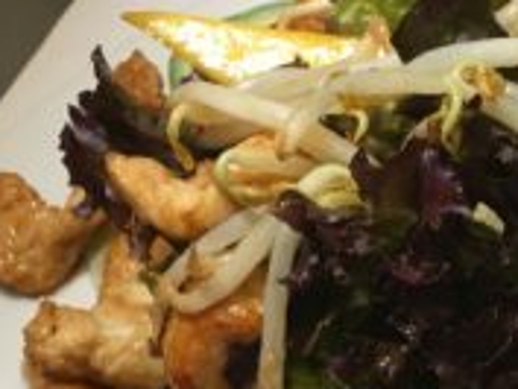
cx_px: 638
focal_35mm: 85
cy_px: 421
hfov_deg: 21.2
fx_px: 1273
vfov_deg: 16.9
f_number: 2.2
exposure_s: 1/33
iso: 40
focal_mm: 4.15
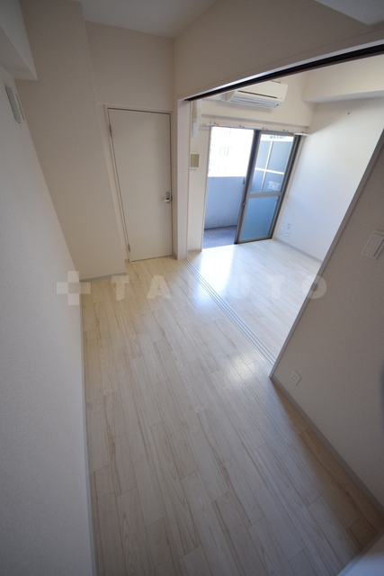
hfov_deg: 90.0
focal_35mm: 12
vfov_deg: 112.6
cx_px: 192
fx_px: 192
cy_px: 288
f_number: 4.5
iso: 800
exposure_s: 1/80
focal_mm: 8
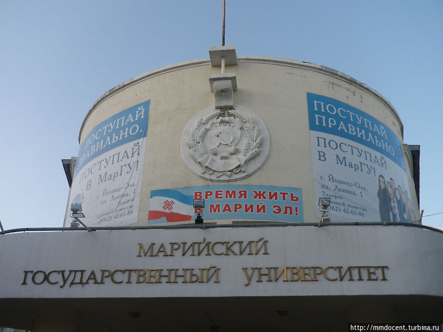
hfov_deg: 52.6
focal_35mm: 35
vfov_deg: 40.7
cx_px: 222
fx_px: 448
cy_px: 166
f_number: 3.8
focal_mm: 6.2
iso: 64
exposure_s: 1/160
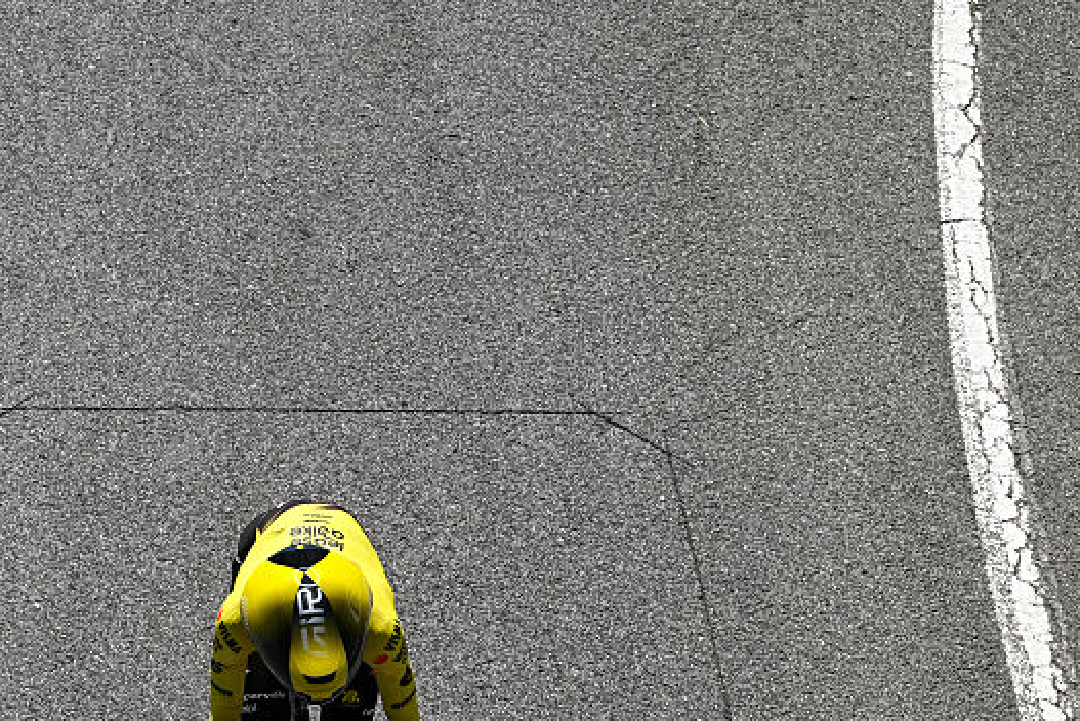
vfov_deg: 8.2
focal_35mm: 167
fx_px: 5013
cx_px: 117
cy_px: 671
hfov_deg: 12.2
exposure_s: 1/2500
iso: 250
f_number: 7.1
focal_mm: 86
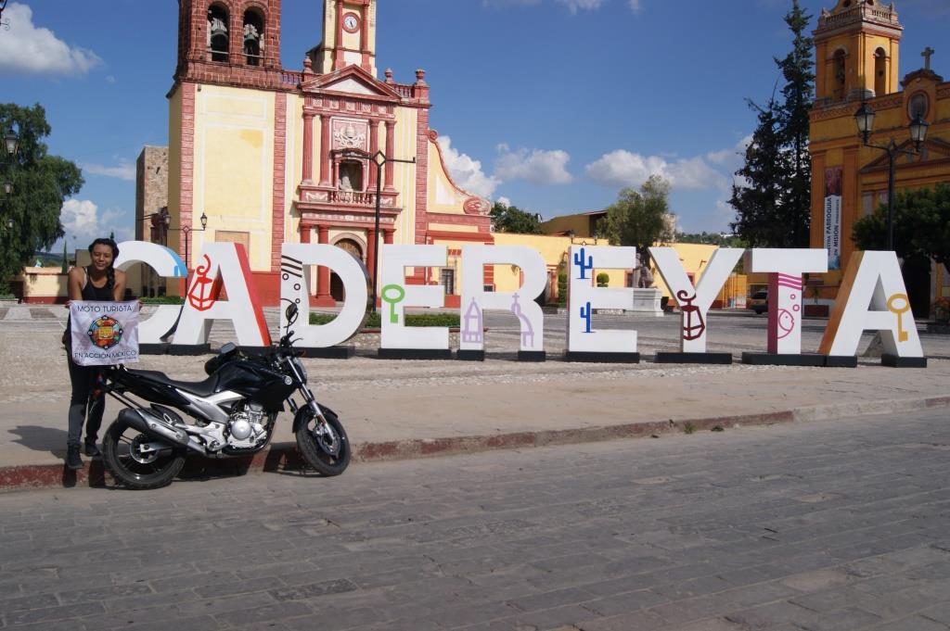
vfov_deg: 39.9
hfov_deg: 57.3
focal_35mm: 33
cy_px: 316
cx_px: 475
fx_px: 870
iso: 100
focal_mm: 22
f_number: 10
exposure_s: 1/320
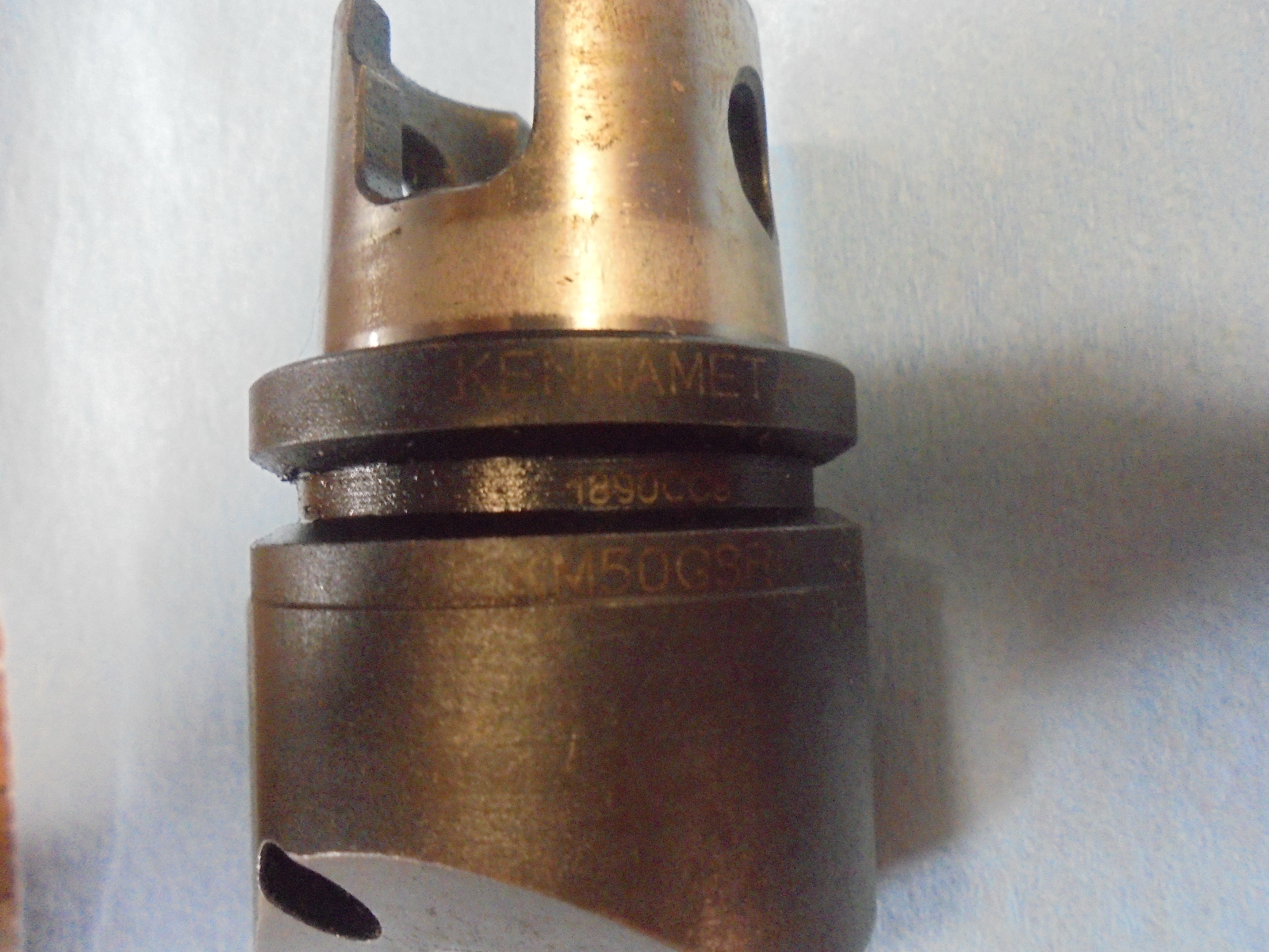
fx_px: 953
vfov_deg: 53.1
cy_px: 476
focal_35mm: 26
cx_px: 634
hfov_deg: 67.3
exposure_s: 1/13
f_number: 3.5
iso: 800
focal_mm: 4.6
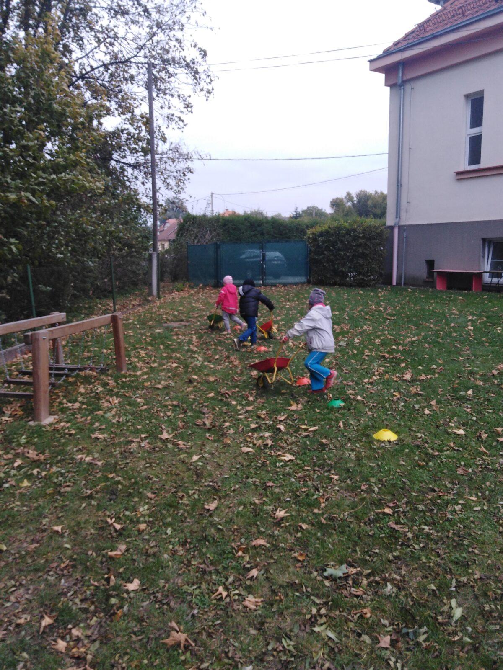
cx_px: 252
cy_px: 335
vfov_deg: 67.3
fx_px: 504
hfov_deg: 53.1
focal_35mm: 26
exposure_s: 1/294
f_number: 2.2
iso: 100
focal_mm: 3.46
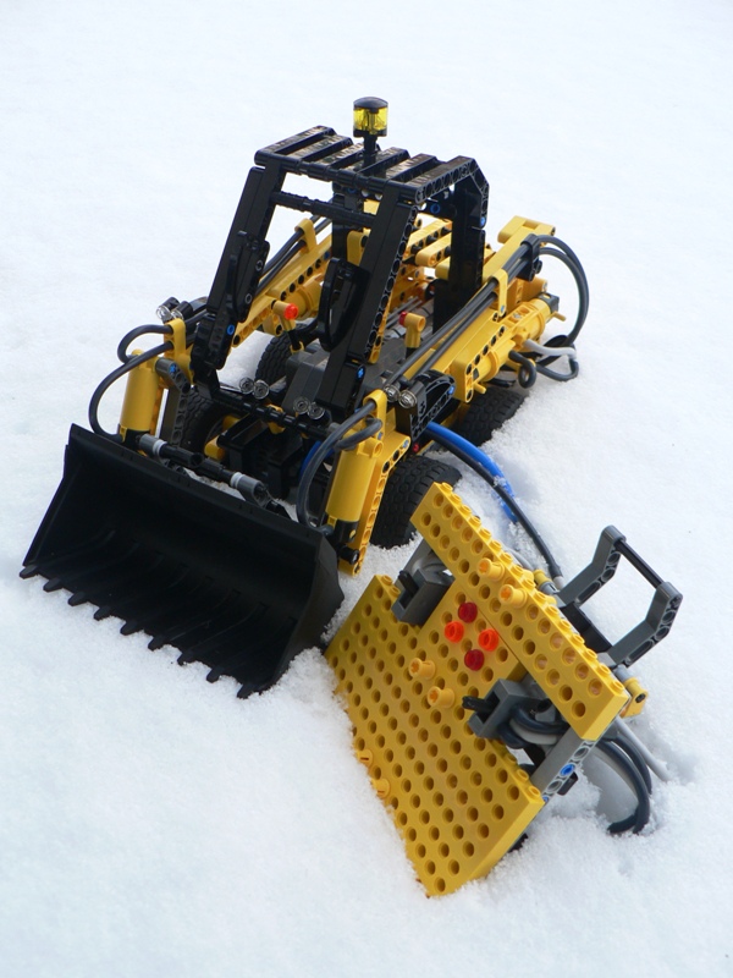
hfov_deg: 39.7
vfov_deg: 51.4
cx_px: 366
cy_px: 489
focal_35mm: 36
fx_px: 1016
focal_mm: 6
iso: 80
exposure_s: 1/40
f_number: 2.8
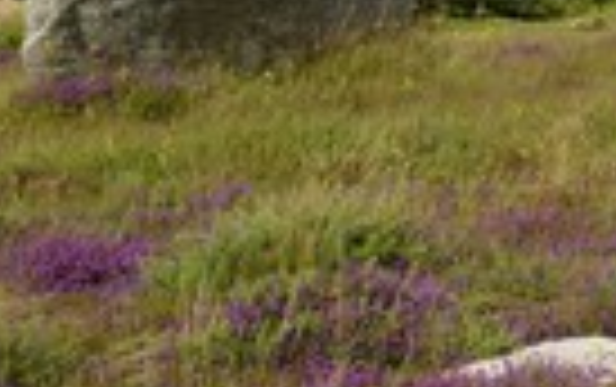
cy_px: -130
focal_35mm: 109
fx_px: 1832
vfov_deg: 11.7
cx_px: 764
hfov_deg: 18.0
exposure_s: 1/200
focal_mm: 35
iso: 200
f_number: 14
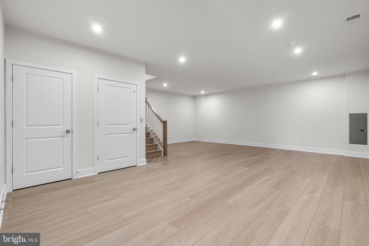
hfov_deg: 96.7
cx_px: 184
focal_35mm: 16
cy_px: 123
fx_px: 164
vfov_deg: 73.8
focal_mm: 16
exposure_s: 1/2
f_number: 8
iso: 320
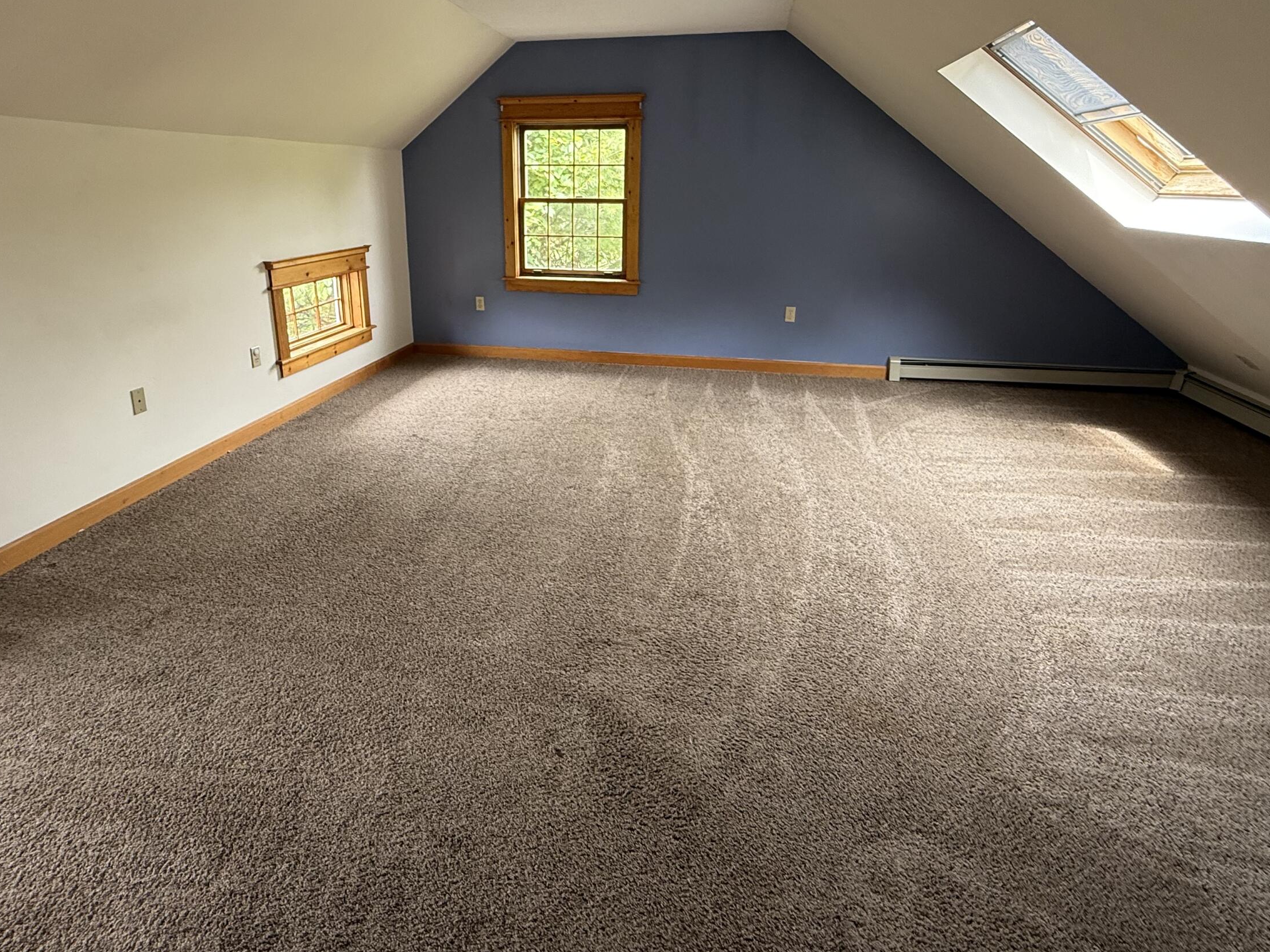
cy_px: 347
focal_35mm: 19
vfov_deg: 67.4
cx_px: 589
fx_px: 697
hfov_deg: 84.5
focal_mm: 2.22
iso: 160
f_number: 2.2
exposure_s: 1/99
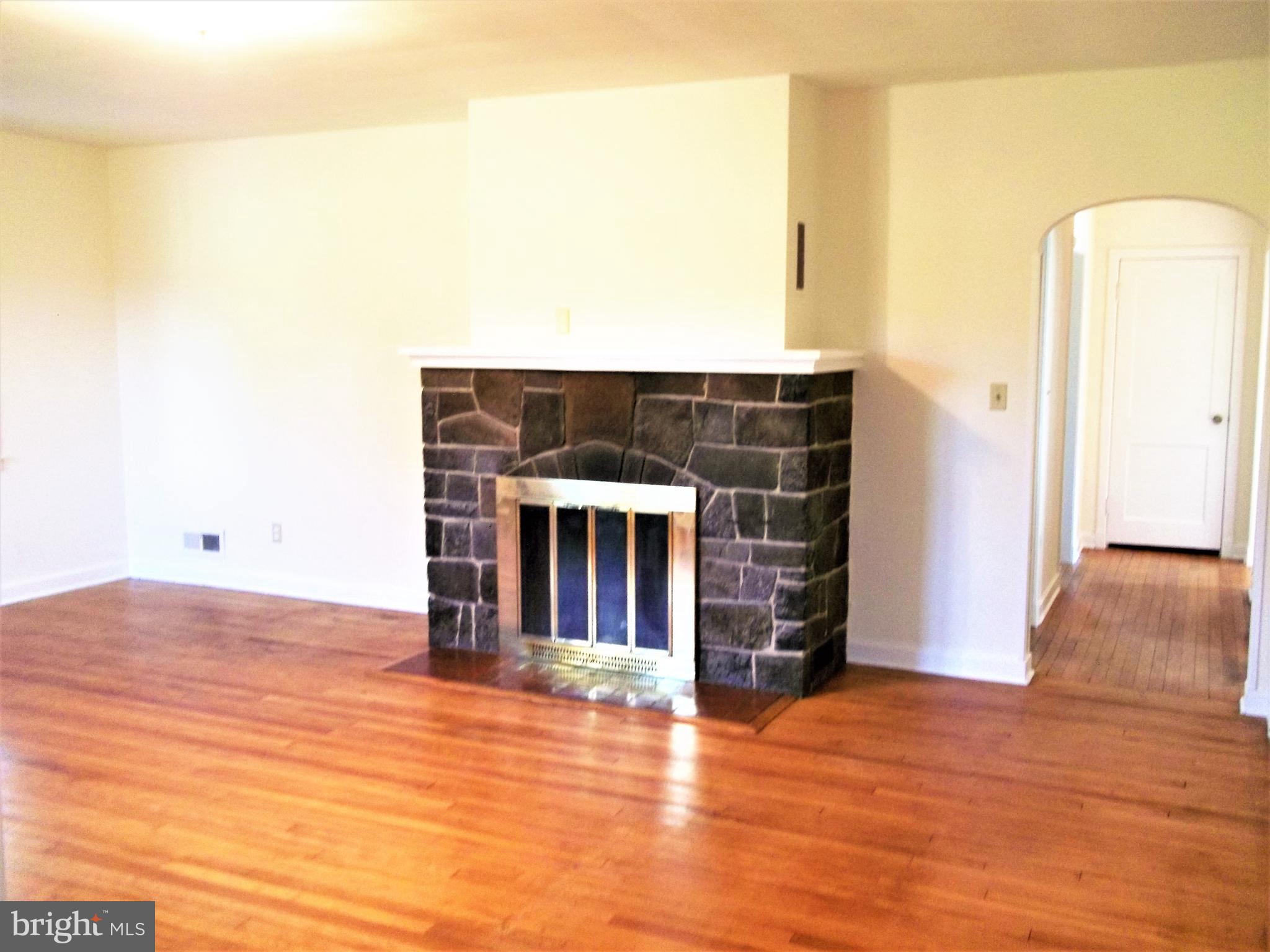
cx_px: 635
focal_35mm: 32
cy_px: 476
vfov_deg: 44.2
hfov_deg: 56.8
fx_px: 1174
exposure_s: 1/30
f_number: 2.9
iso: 160
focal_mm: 5.7
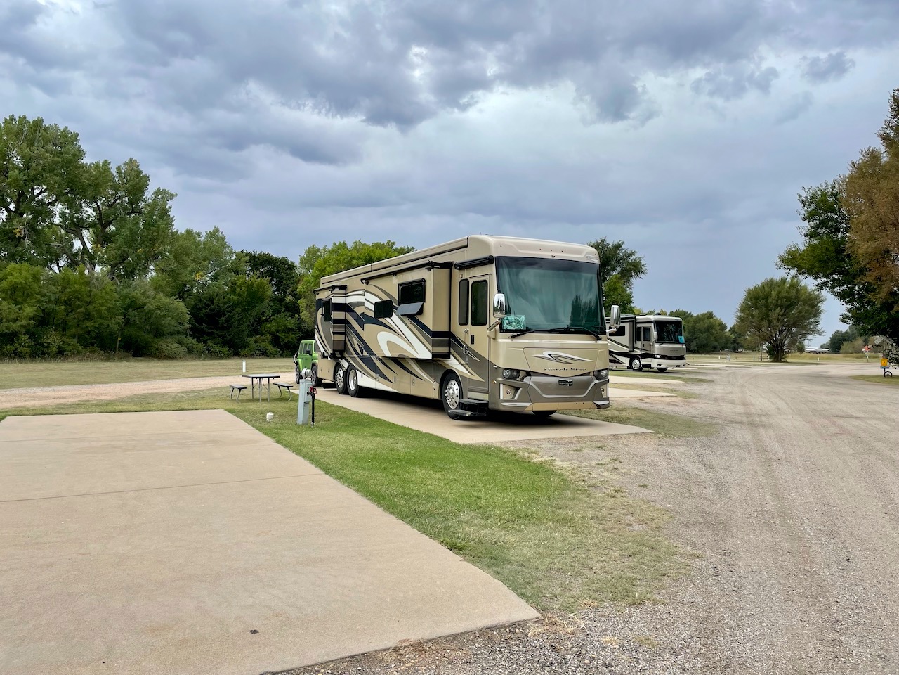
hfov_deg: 67.3
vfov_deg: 53.1
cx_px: 450
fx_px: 675
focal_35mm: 26
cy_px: 338
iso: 32
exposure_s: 1/2817
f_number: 1.6
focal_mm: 4.2
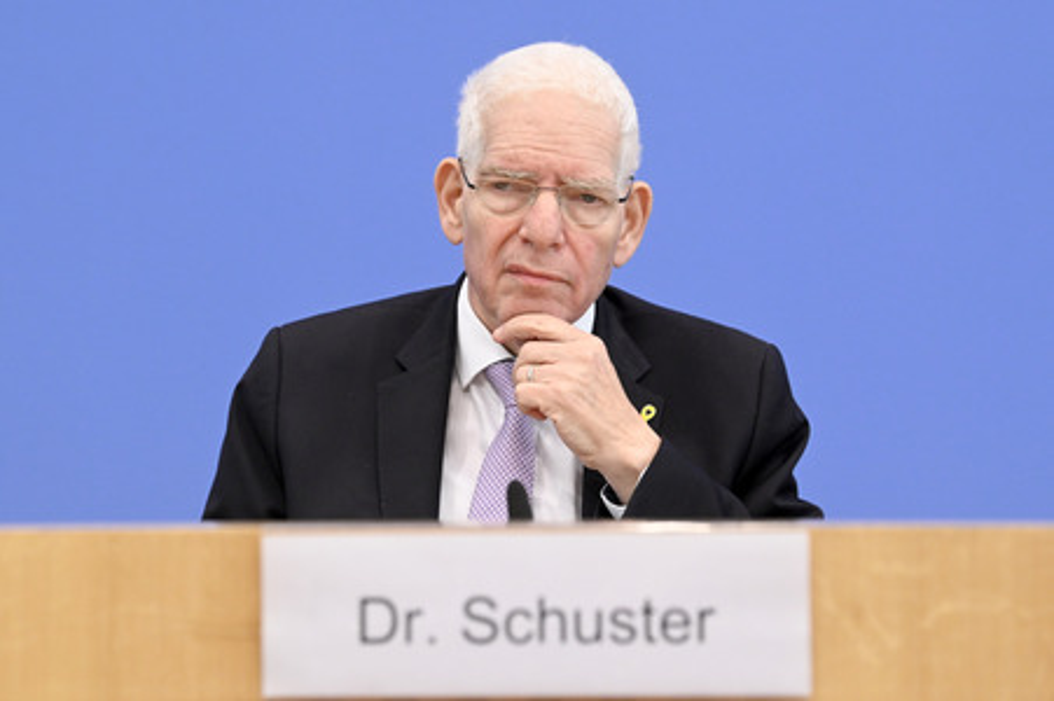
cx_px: 527
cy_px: 350
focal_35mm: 92
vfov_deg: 14.8
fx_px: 2692
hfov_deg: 22.2
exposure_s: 1/640
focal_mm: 92
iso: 4000
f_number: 5.6
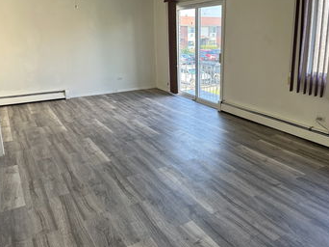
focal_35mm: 30
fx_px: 285
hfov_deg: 59.6
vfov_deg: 46.4
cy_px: 96
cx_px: 194
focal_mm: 6.86
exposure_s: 1/138
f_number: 1.78
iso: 100
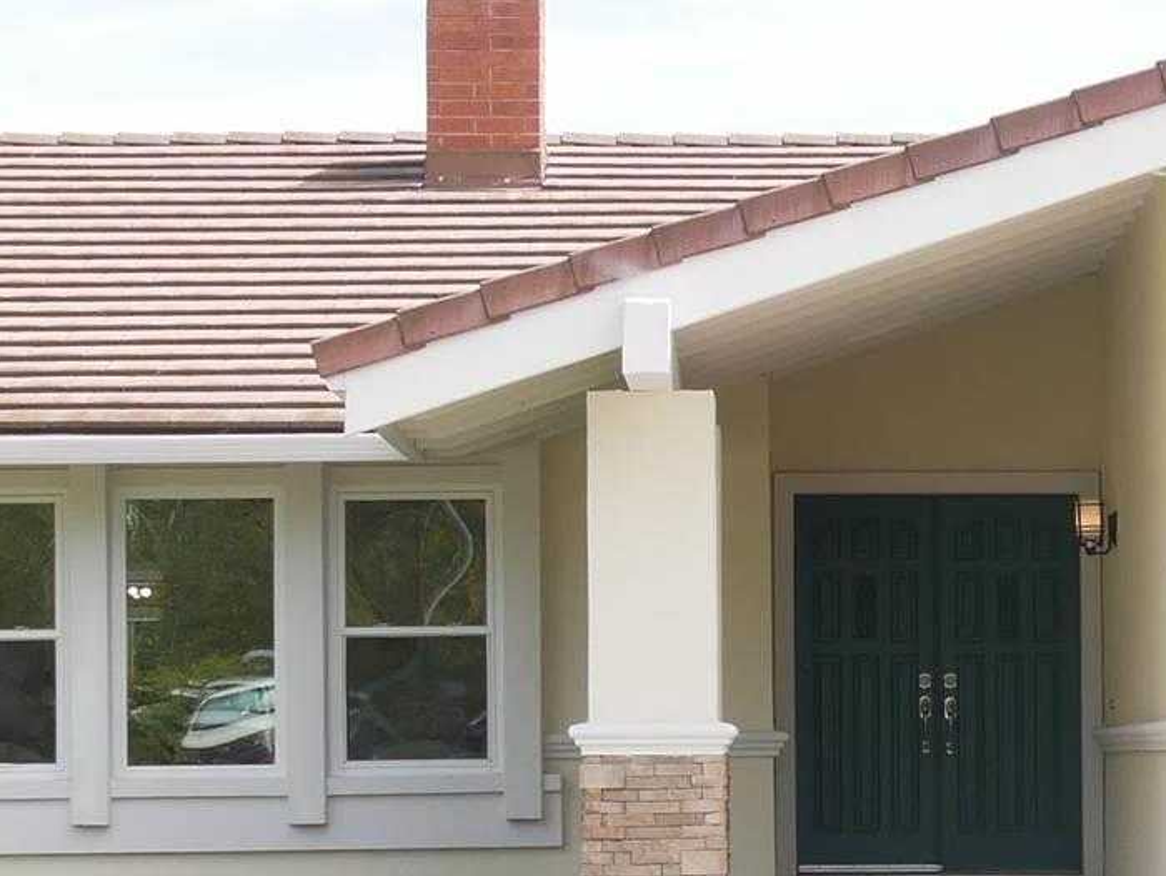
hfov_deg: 13.1
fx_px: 5022
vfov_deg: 10.0
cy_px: 558
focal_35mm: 149
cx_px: 1156
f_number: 6.3
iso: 200
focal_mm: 17
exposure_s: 1/250
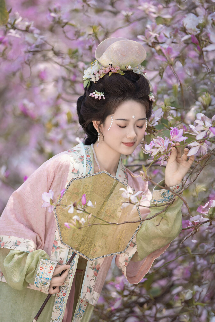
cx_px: 108
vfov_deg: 12.8
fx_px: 1433
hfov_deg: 8.6
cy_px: 161
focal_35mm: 160
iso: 100
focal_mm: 160
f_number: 2.8
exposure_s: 1/1250
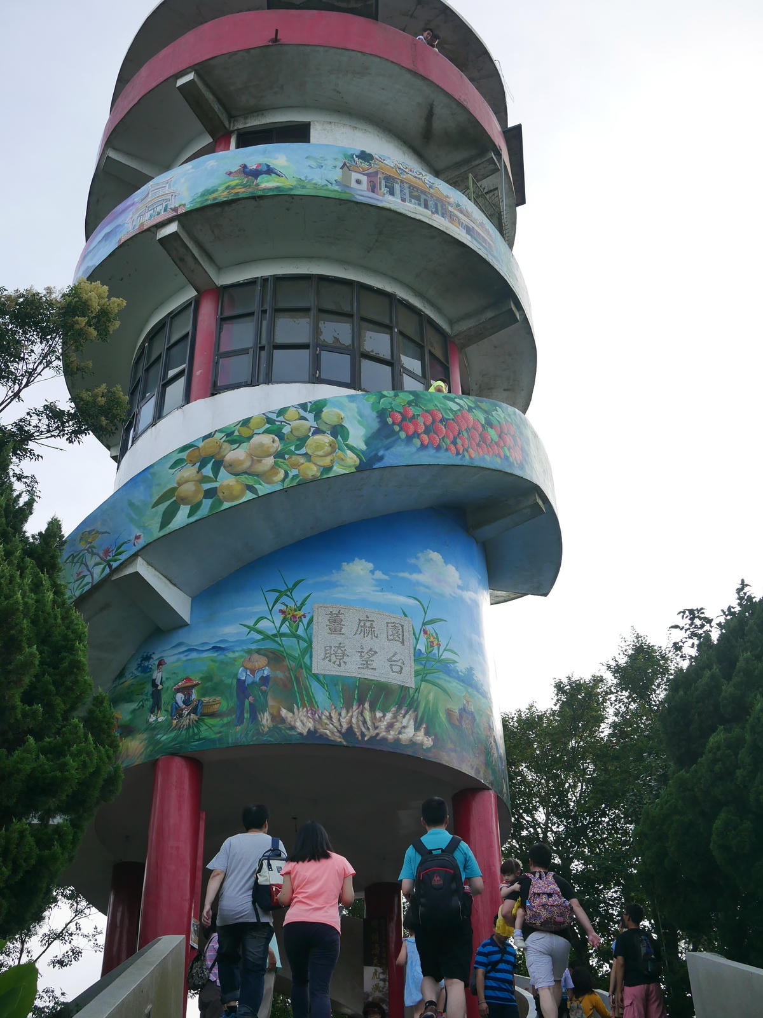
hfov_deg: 36.0
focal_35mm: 40
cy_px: 509
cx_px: 382
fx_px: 1176
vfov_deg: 46.8
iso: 200
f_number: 5
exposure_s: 1/800
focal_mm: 20
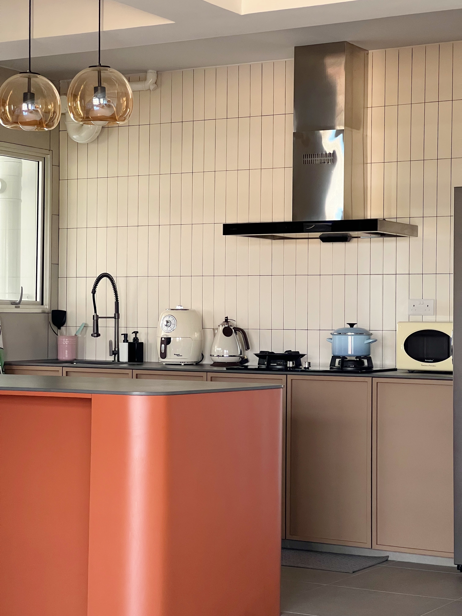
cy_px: 308
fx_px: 1370
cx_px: 231
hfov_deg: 19.1
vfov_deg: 25.3
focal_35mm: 77
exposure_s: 1/60
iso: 320
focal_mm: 9
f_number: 2.8
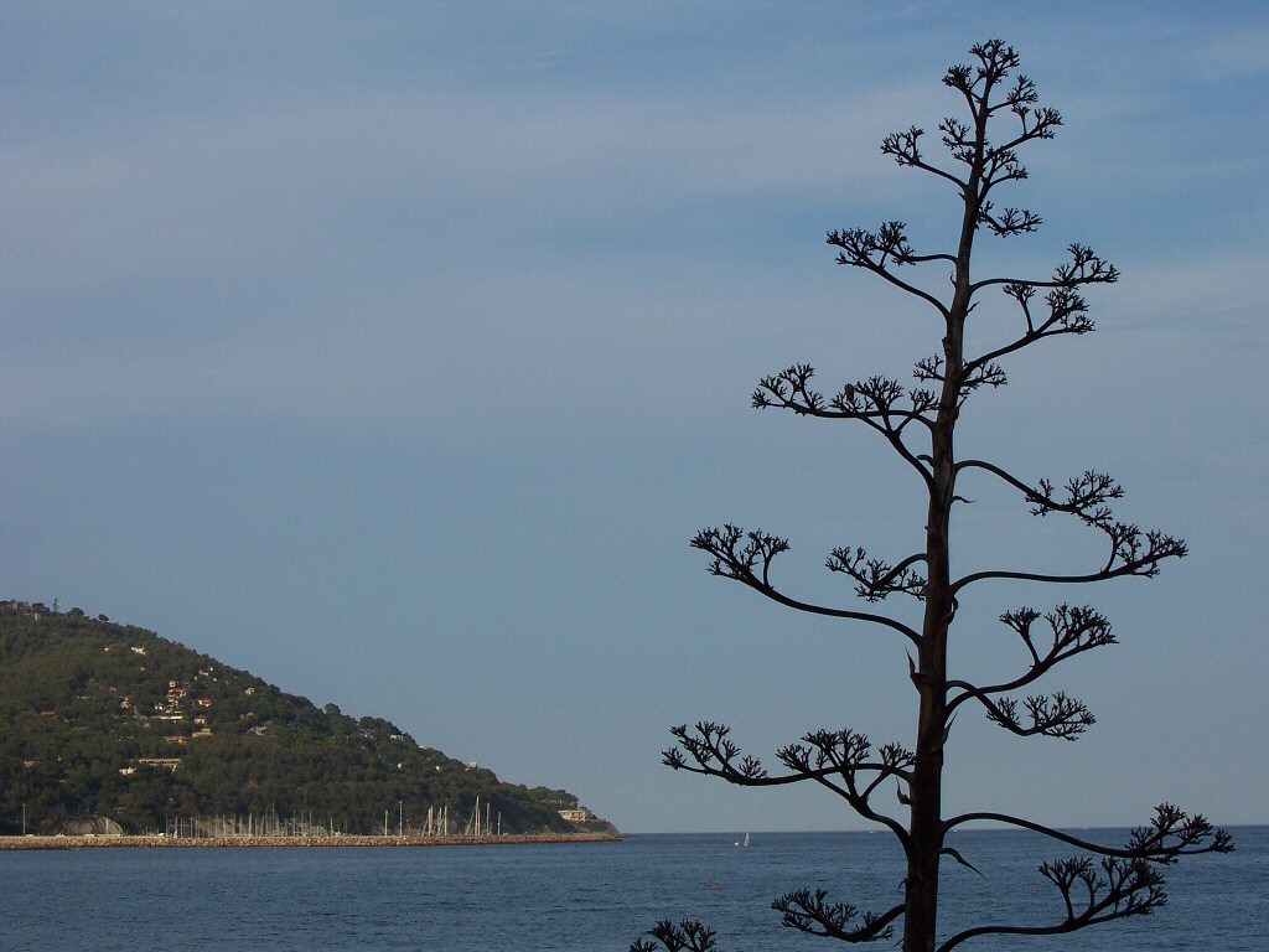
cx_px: 634
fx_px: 3153
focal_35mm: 86
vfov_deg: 17.2
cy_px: 476
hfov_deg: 22.8
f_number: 6.7
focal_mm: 14.7
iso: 80
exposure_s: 1/350
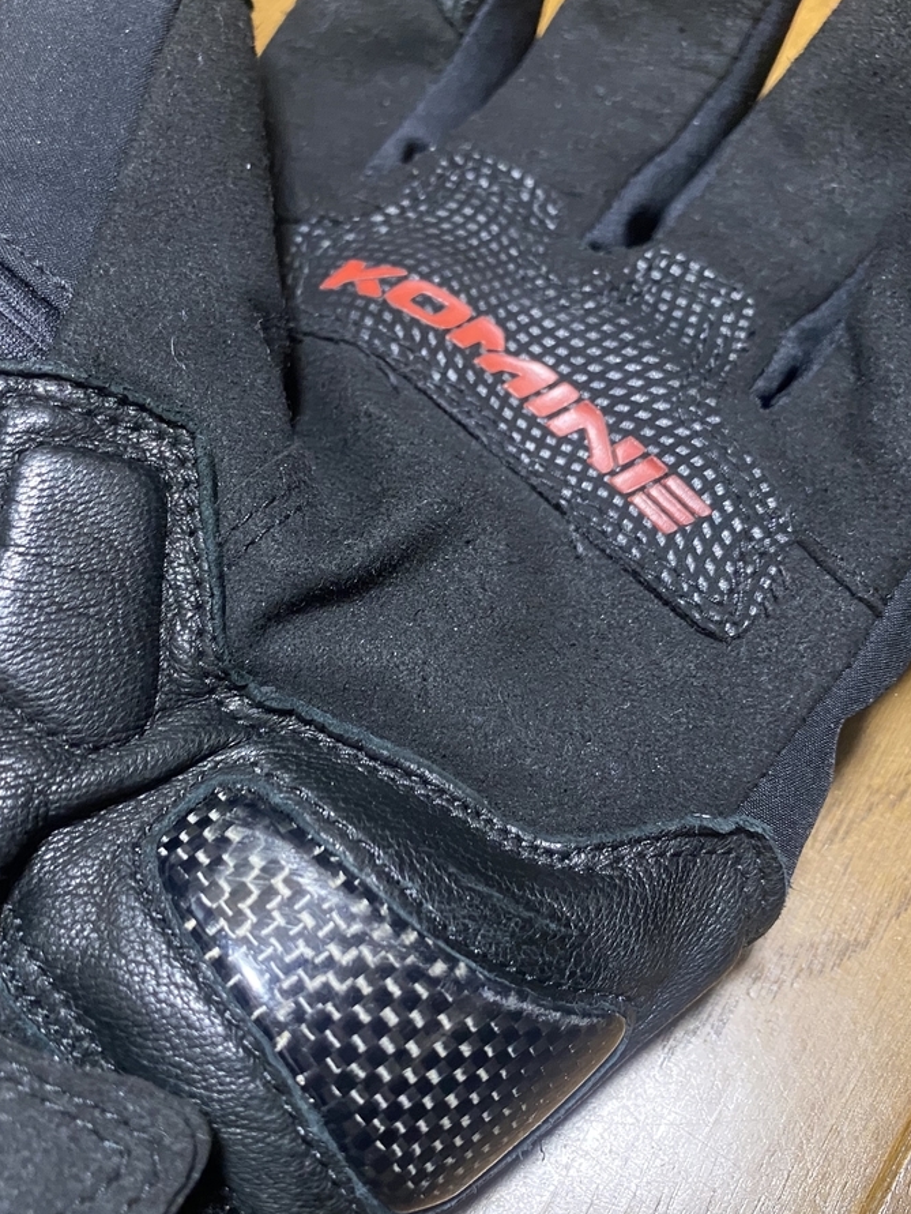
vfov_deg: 52.6
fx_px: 1227
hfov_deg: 40.7
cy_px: 610
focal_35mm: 35
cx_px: 399
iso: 640
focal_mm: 4.25
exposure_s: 1/30
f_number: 1.8
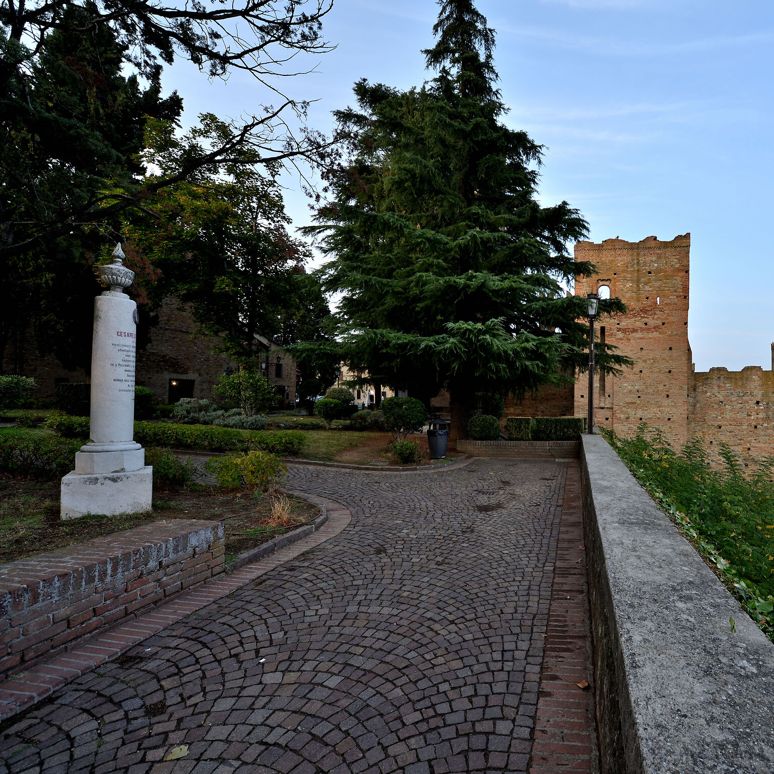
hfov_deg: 84.0
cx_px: 525
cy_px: 389
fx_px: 405
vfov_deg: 87.4
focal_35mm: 16
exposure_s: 1/25
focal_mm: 12
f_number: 9
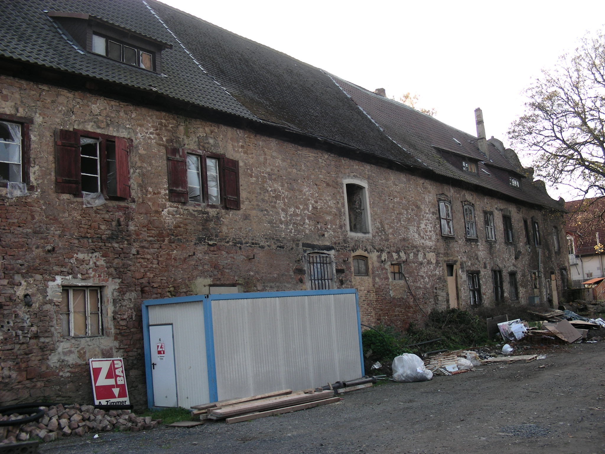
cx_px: 302
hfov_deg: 49.0
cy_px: 227
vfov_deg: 37.7
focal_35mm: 38
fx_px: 664
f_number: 3.5
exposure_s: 1/102
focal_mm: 6.3
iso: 50
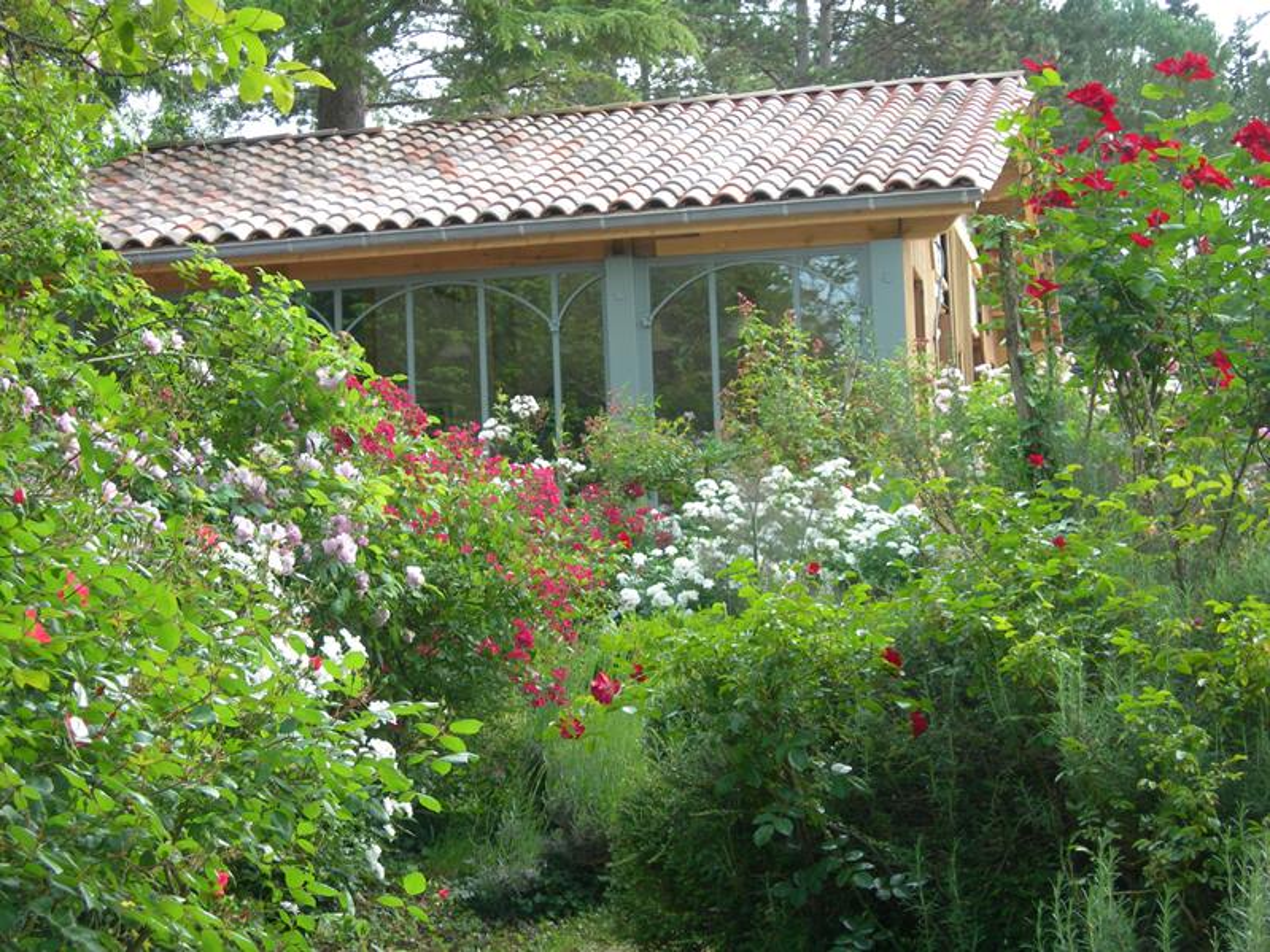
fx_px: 2641
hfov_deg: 27.0
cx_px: 635
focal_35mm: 72
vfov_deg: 20.4
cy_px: 476
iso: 50
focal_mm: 14.9
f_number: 3.7
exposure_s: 1/103
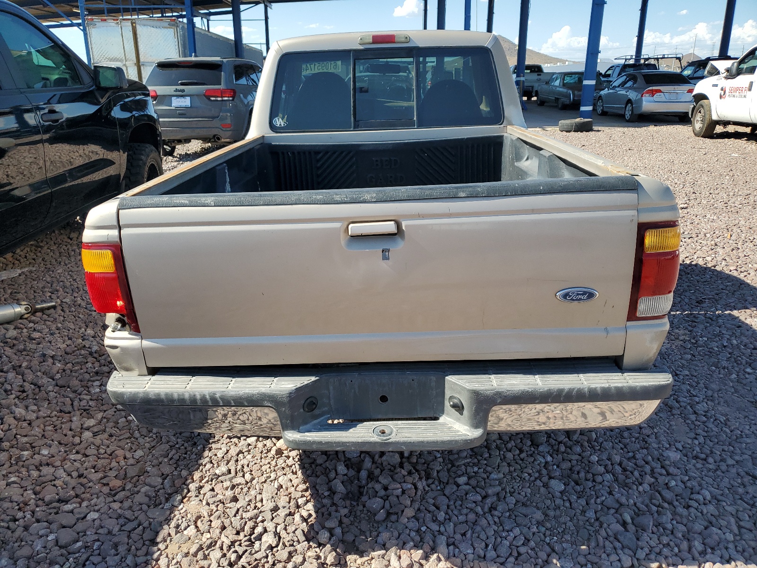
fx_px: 569
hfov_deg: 67.3
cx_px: 378
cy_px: 284
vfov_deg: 53.1
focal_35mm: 26
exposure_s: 1/2000
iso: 50
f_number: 1.5
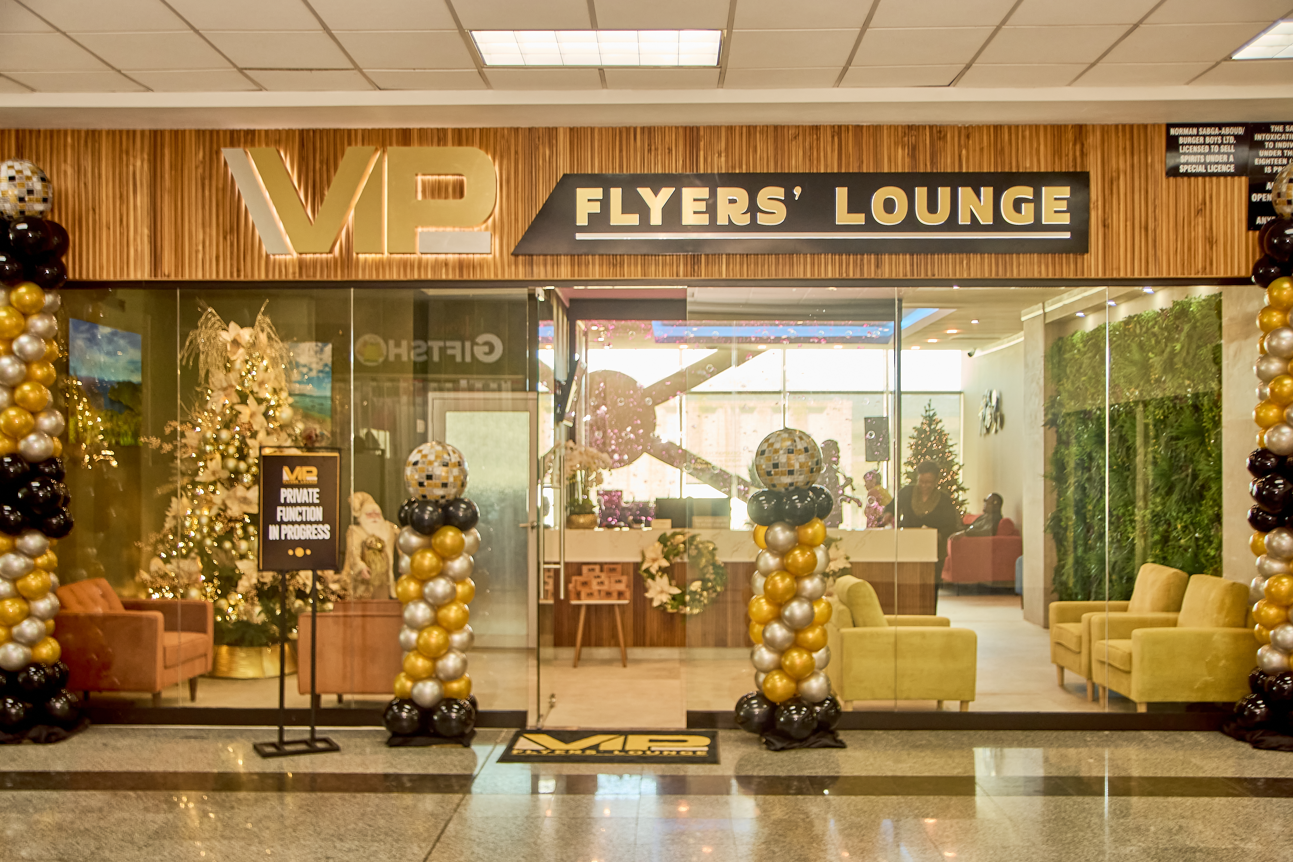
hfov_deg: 53.1
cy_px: 431
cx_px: 646
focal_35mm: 36
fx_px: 1293
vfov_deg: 36.9
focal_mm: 24
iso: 320
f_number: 2.8
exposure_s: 1/125
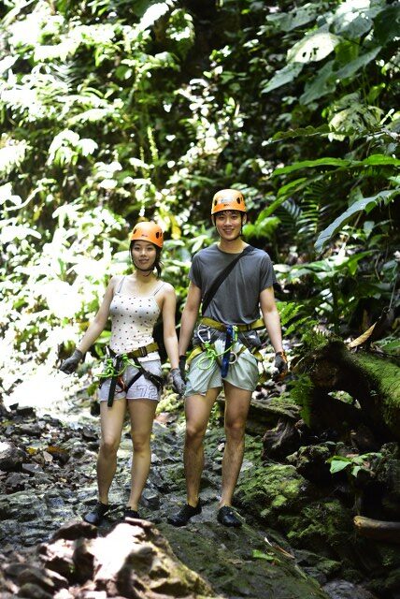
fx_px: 1247
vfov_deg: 27.0
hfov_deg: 18.2
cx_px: 200
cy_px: 300
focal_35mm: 75
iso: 400
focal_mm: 50
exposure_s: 1/250
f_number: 1.4
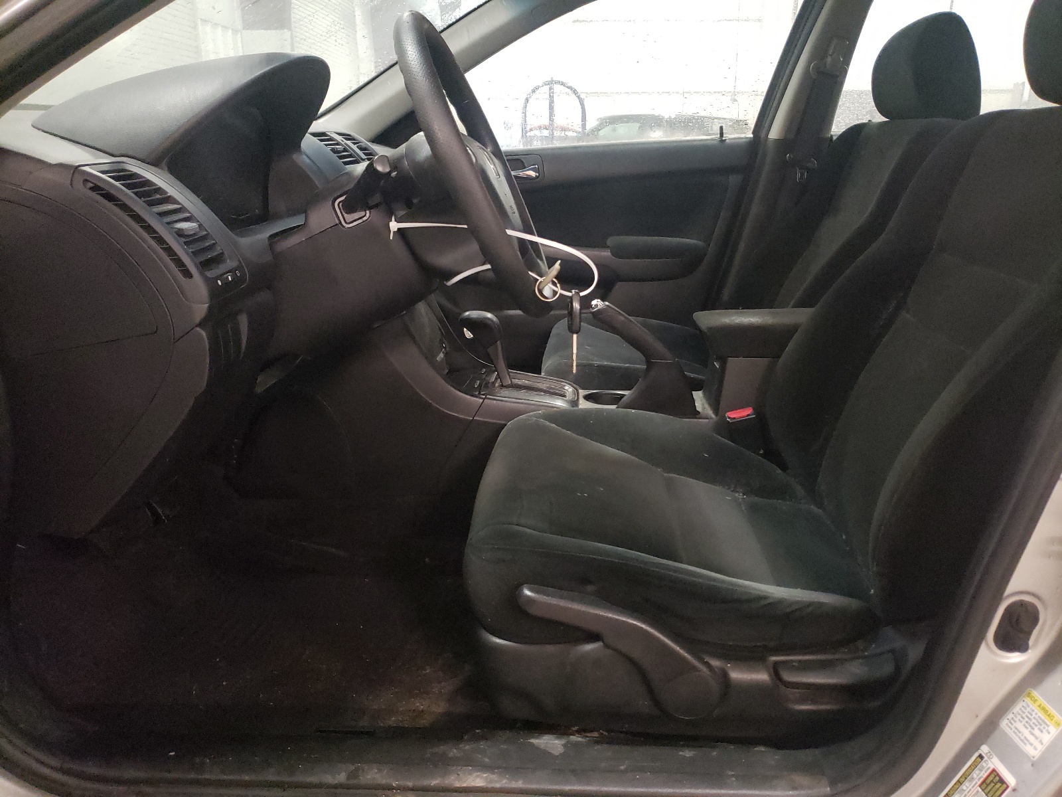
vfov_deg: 53.1
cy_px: 398
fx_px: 798
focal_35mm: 26
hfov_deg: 67.3
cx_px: 531
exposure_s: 1/24
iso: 694
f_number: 1.5
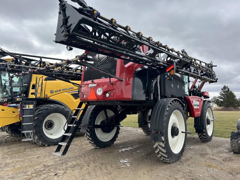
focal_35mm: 26
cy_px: 90
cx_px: 120
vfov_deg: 53.1
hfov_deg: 67.3
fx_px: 180
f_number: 1.5
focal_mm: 5.7
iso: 50
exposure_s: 1/1000
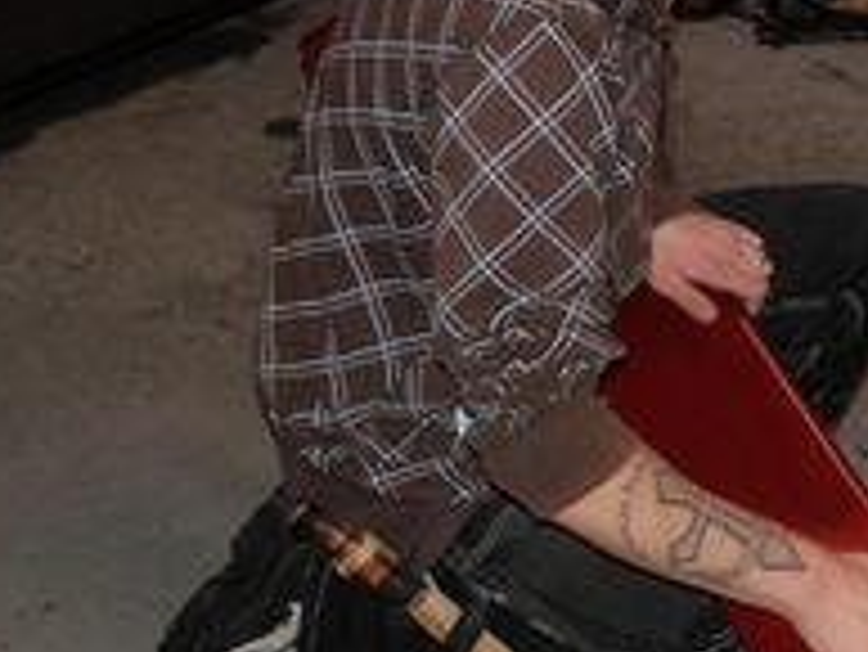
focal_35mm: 86
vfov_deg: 17.2
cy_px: 337
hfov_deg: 21.9
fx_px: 2158
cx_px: 872
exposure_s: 1/30
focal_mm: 4.6
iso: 100
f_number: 2.8
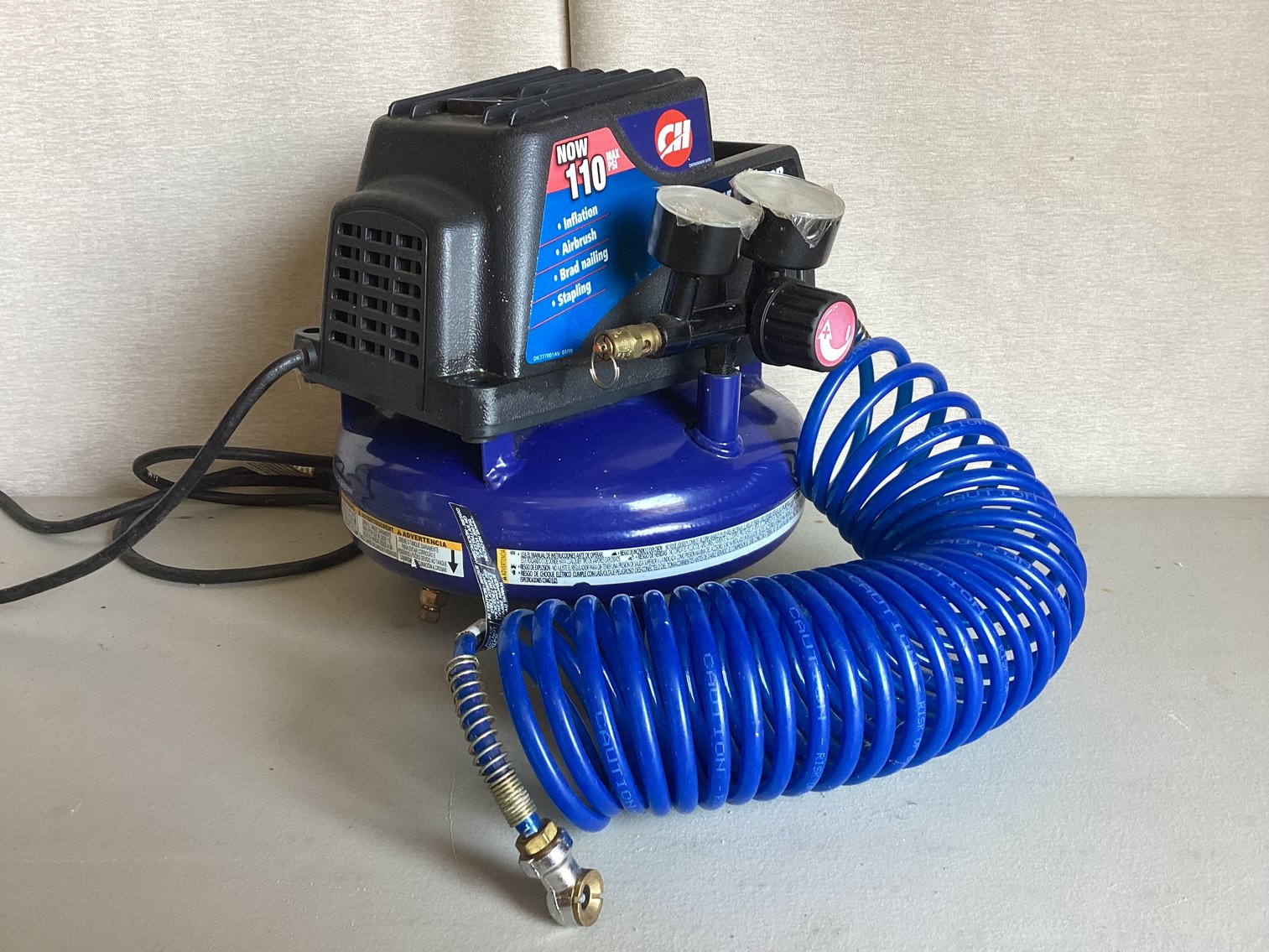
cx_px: 634
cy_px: 476
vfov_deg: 45.4
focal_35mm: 31
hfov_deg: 58.3
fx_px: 1137
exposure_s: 1/60
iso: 80
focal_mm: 3.3
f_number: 2.4
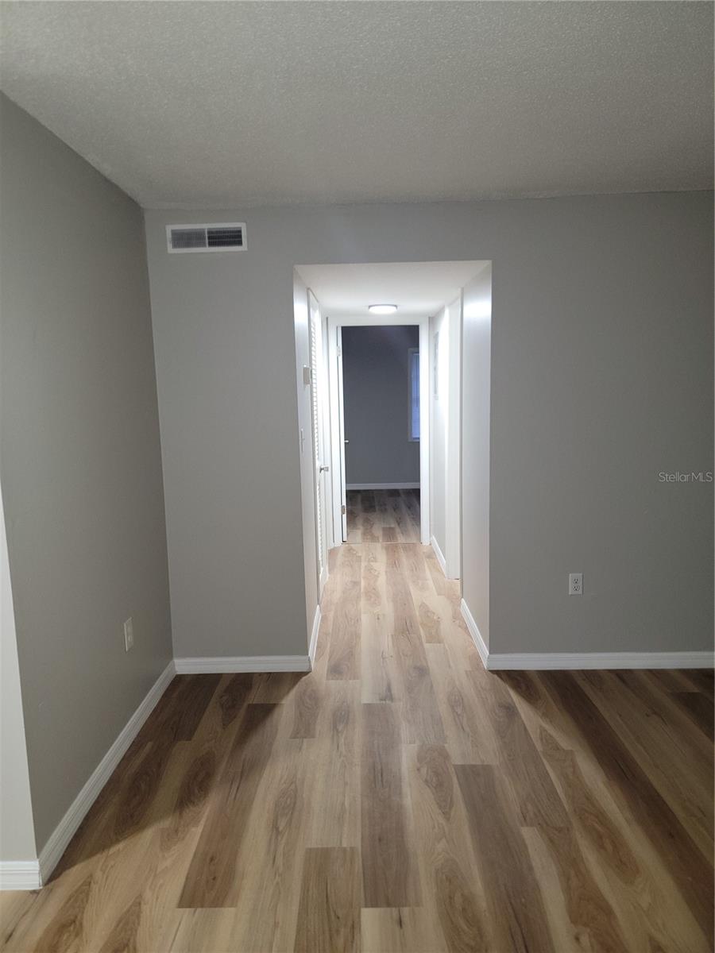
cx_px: 358
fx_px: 661
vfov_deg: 71.6
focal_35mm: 24
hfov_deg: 56.8
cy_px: 476
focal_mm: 6.7
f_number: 1.8
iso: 125
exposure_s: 1/20
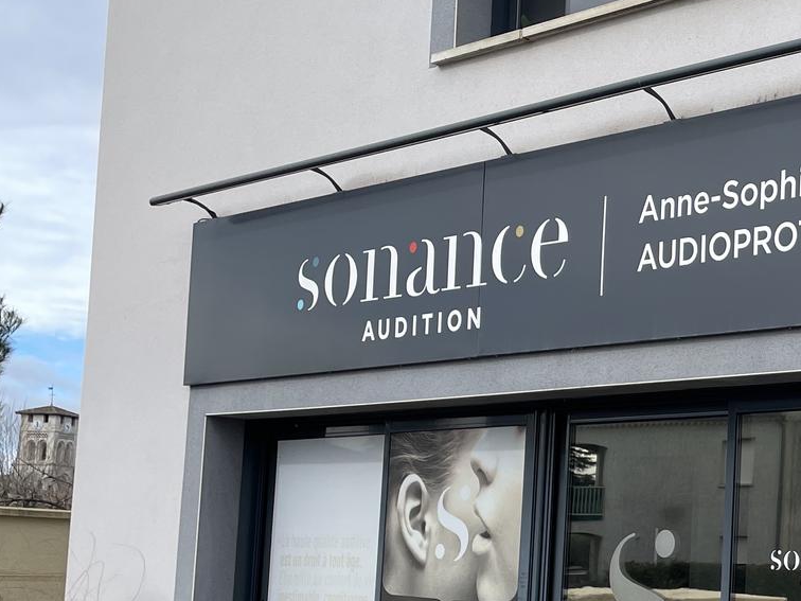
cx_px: 911
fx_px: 1527
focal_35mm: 66
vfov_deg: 22.1
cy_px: 449
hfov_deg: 26.7
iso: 32
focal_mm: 4.2
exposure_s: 1/2132
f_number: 1.6
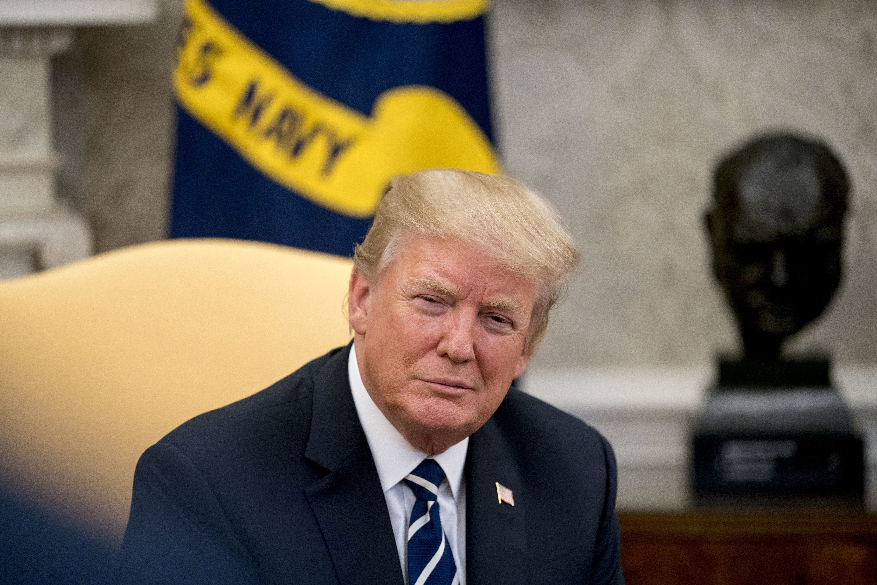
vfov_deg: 6.9
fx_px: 4872
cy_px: 292
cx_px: 438
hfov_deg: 10.3
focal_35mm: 200
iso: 1600
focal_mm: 200
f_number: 2.8
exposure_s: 1/320
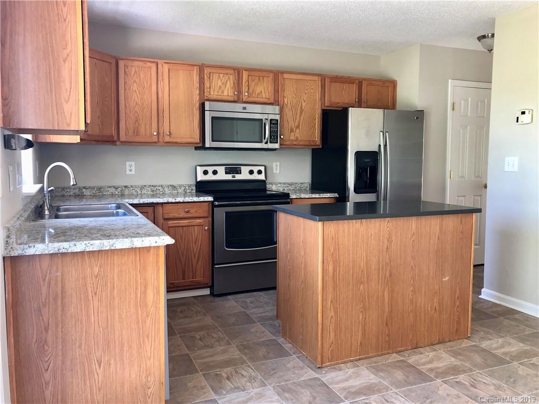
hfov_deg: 63.5
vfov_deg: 49.7
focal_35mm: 28
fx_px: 436
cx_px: 270
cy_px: 202
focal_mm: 3.99
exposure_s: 1/20
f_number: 1.8
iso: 40
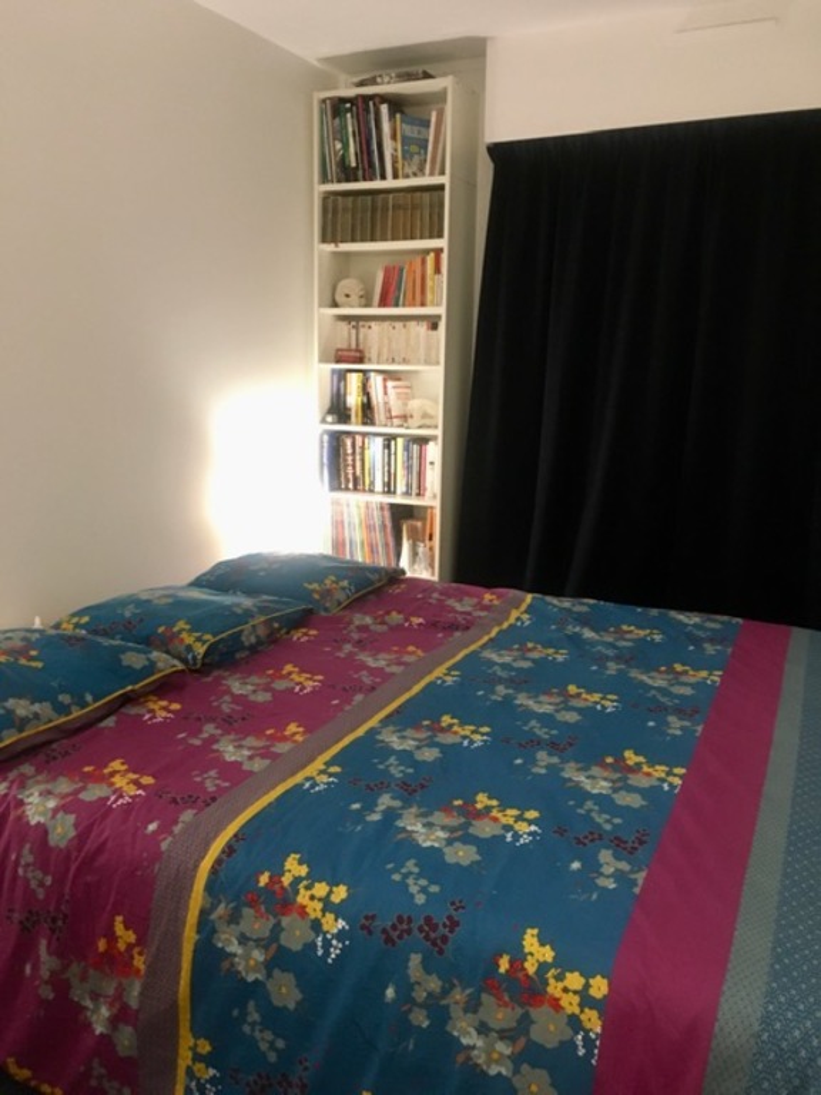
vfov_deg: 61.7
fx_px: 917
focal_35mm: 29
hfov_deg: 48.2
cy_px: 548
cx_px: 410
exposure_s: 1/20
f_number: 2.2
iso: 200
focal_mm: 4.15
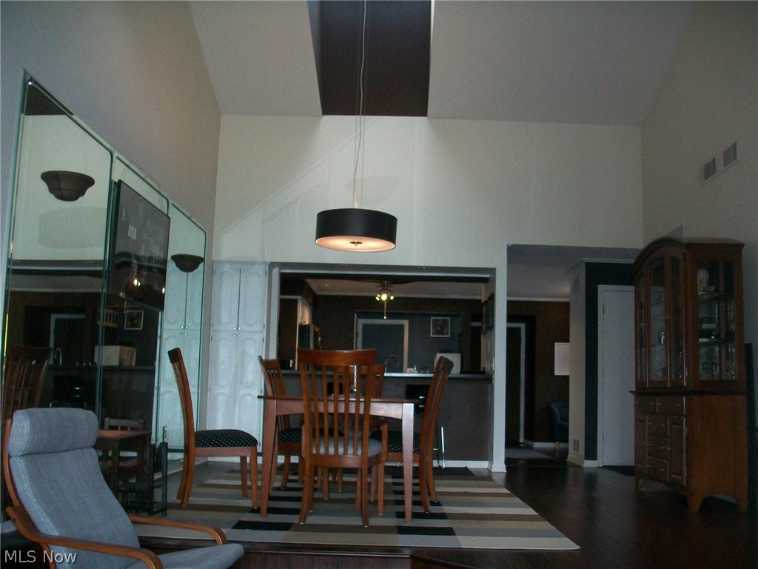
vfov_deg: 41.8
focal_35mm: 34
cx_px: 379
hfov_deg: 54.0
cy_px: 284
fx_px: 745
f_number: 2.8
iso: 160
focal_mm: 5.7
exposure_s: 1/60
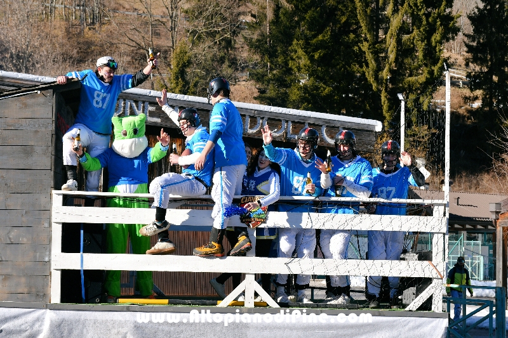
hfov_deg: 33.4
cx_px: 254
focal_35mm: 60
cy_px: 169
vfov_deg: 22.6
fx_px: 846
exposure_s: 1/250
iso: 100
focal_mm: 40
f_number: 8
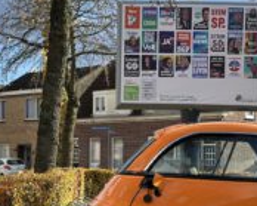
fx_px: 737
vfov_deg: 15.7
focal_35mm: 97
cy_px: 184
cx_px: 151
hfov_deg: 19.8
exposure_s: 1/1848
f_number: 1.78
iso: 80
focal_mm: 6.86
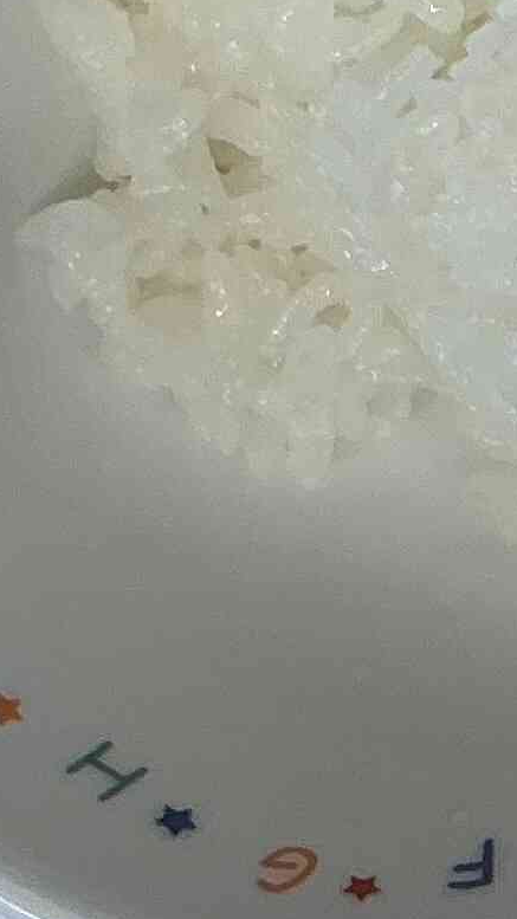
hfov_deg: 6.5
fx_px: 3997
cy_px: -724
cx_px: 1753
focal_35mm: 164
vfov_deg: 12.1
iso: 40
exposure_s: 1/120
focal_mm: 3
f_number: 1.8
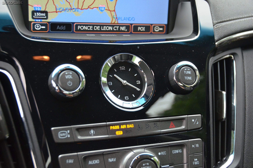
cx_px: 126
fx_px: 421
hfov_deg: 33.5
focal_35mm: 60
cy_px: 84
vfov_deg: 22.5
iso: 1600
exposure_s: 1/250
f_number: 4.5
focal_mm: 40
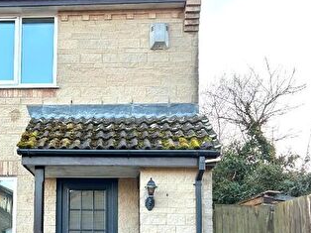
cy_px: 188
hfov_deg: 32.4
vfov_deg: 24.8
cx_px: 62
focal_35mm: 58
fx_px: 521
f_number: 1.5
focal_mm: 5.7
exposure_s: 1/304
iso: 50
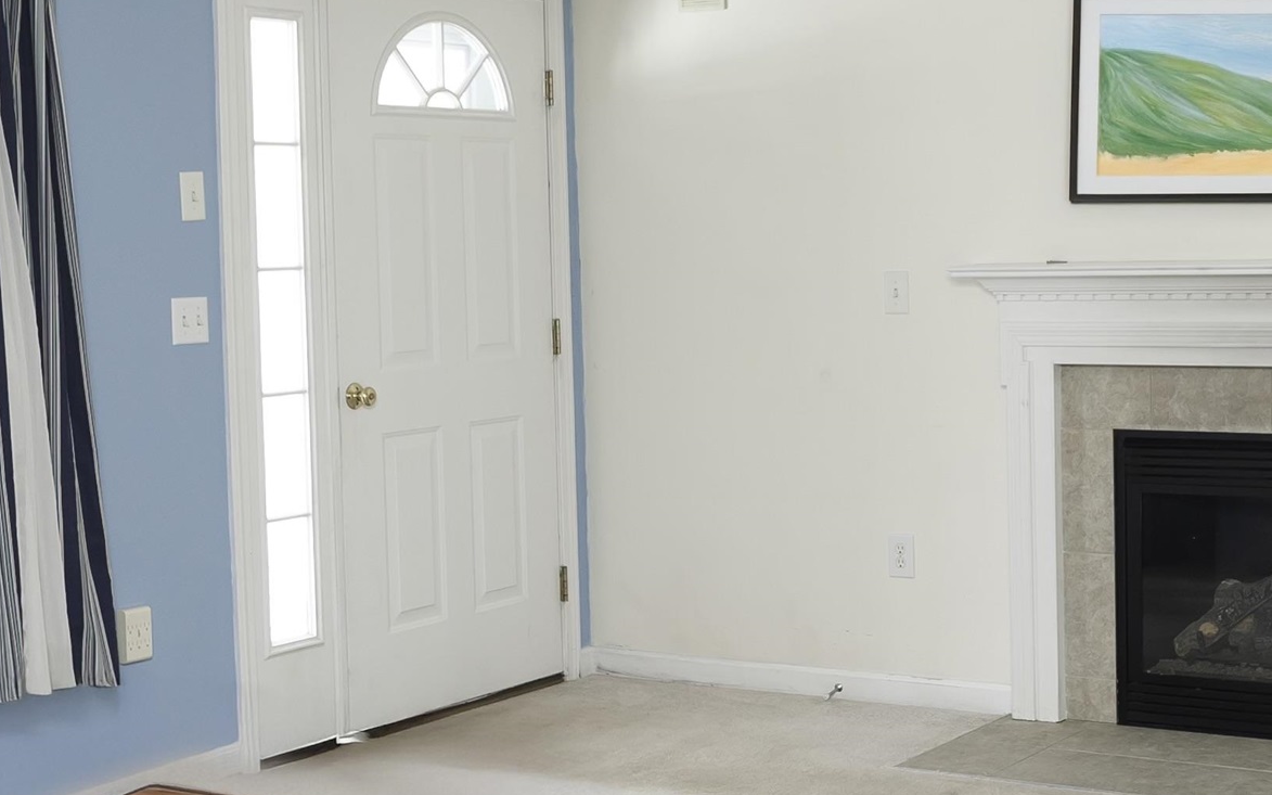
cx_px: 882
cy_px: 286
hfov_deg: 31.7
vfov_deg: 20.3
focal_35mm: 64
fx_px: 2219
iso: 500
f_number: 3.2
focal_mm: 24
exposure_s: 1/80
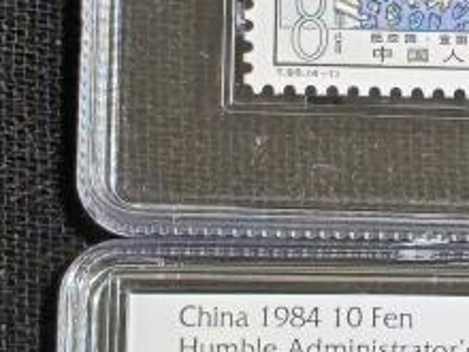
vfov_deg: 3.7
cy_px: 265
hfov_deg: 4.8
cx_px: 806
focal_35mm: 407
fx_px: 5514
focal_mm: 4.94
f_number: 1.5
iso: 50
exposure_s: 1/462
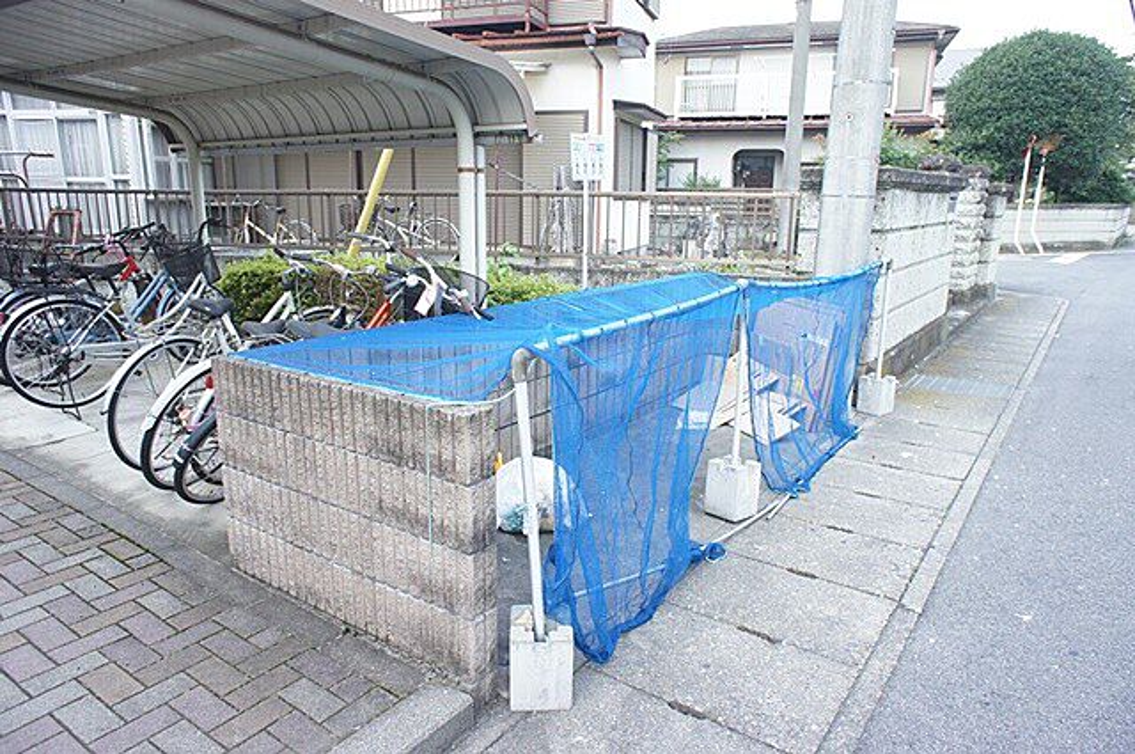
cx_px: 568
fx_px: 756
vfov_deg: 53.0
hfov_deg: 73.8
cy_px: 377
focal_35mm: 24
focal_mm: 16
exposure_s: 1/125
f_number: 5.6
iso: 400
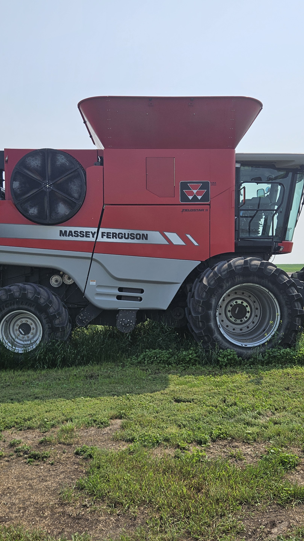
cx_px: 174
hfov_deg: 33.7
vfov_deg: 56.6
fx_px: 502
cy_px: 277
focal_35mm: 35
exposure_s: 1/3618
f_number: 1.8
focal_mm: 5.4
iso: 25
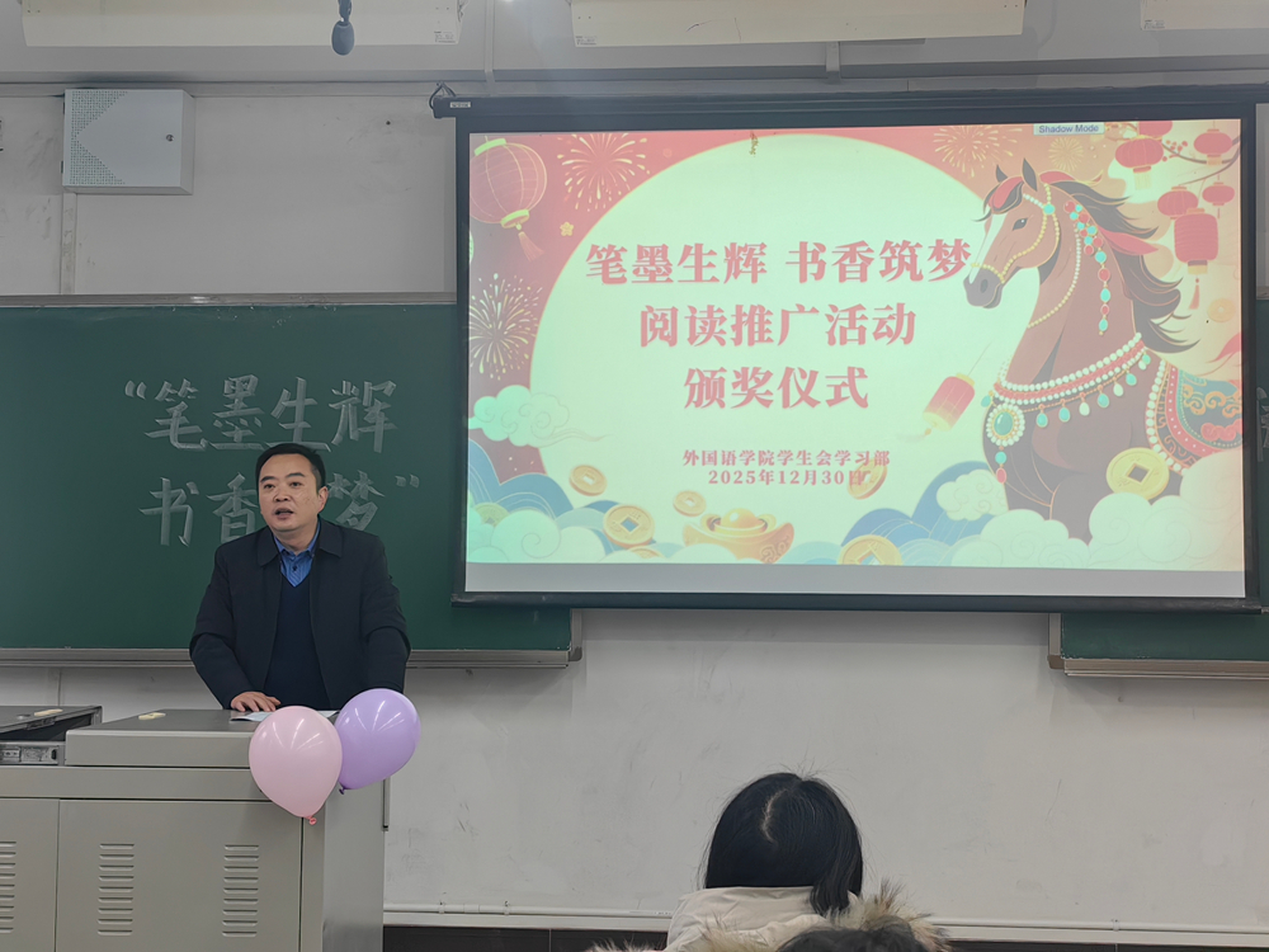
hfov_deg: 38.9
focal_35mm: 49
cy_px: 476
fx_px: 1796
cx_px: 634
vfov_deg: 29.7
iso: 125
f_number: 2
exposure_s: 1/100
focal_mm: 5.75
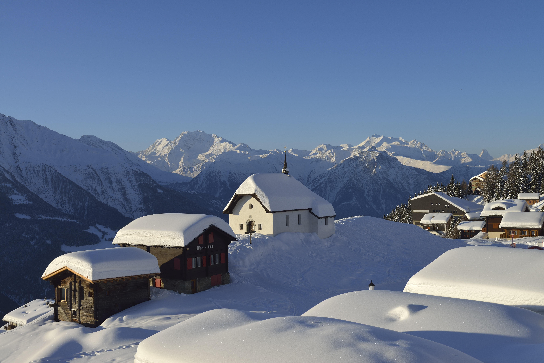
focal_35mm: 45
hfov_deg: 43.6
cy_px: 182
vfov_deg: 29.9
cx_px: 272
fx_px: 680
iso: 100
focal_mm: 45
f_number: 7.1
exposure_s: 1/800
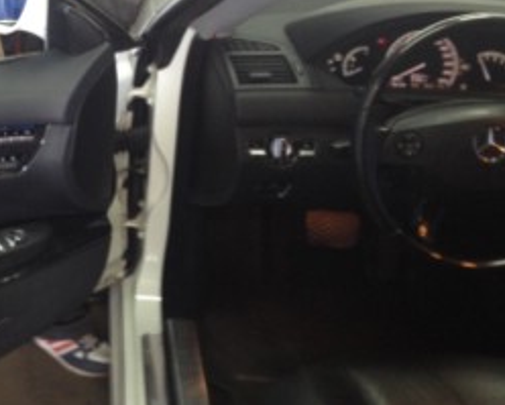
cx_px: 102
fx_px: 823
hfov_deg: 33.2
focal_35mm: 55
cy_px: 118
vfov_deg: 27.4
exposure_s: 1/20
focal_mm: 4.28
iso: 160
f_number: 2.4
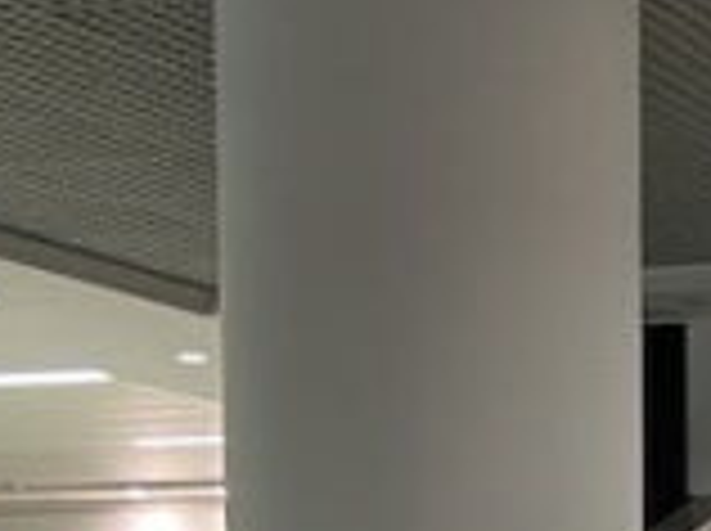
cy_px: 1030
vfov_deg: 8.4
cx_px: 801
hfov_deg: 11.5
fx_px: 3466
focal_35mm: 169
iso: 200
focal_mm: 5.7
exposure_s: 1/60
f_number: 1.5
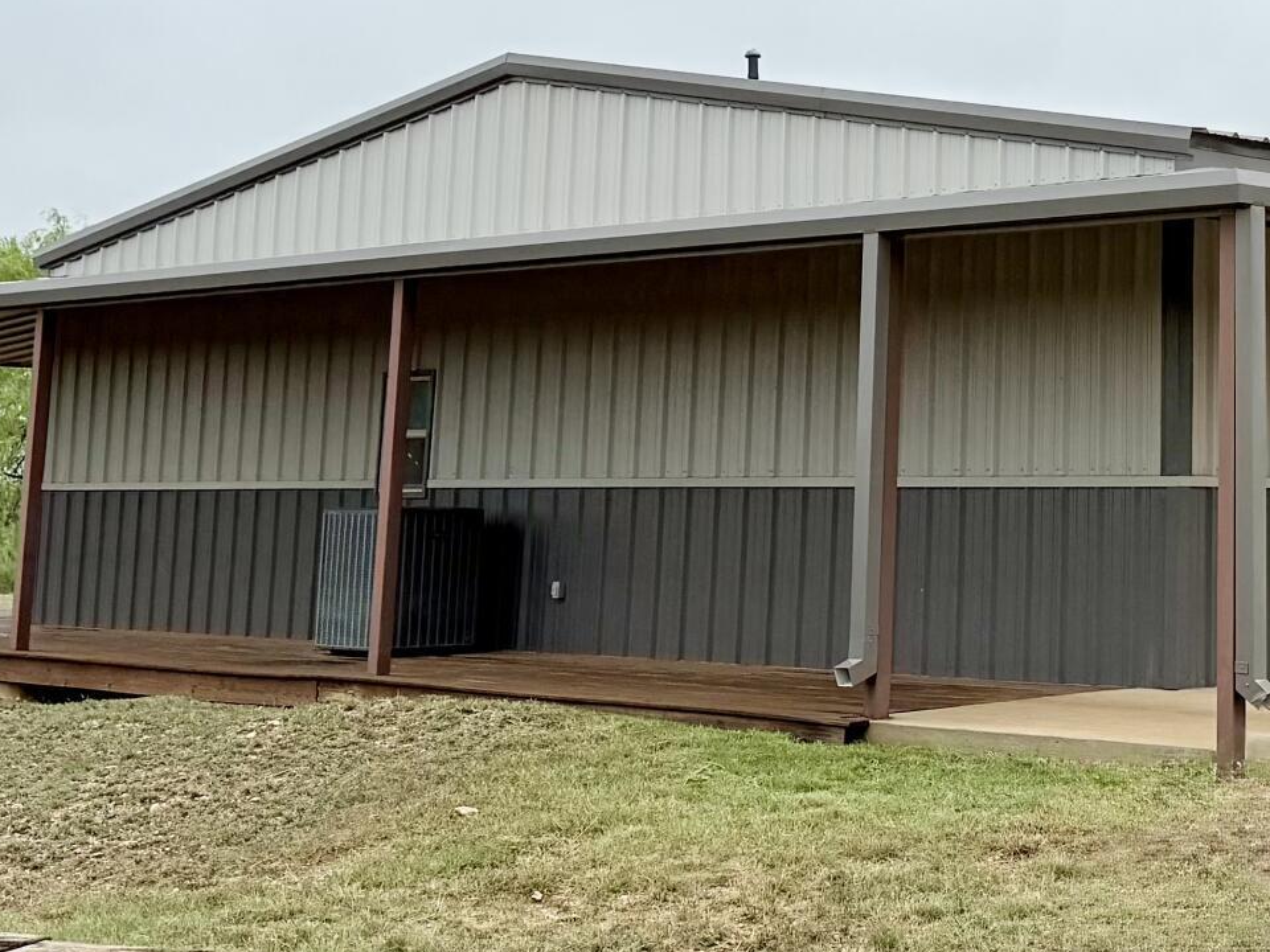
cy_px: 65
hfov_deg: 25.1
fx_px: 2752
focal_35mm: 75
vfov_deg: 19.2
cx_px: 1180
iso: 80
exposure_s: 1/3279
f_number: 1.78
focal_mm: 6.76
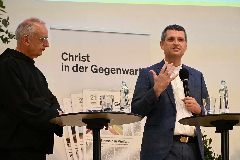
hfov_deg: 9.8
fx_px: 1400
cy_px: 80
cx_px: 120
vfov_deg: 6.5
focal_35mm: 210
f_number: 6.3
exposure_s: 1/250
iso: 8000
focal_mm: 140
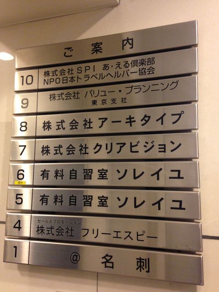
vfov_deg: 55.4
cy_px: 146
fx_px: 278
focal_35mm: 33
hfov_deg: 42.9
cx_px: 110
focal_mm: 4.12
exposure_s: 1/20
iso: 200
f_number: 2.4
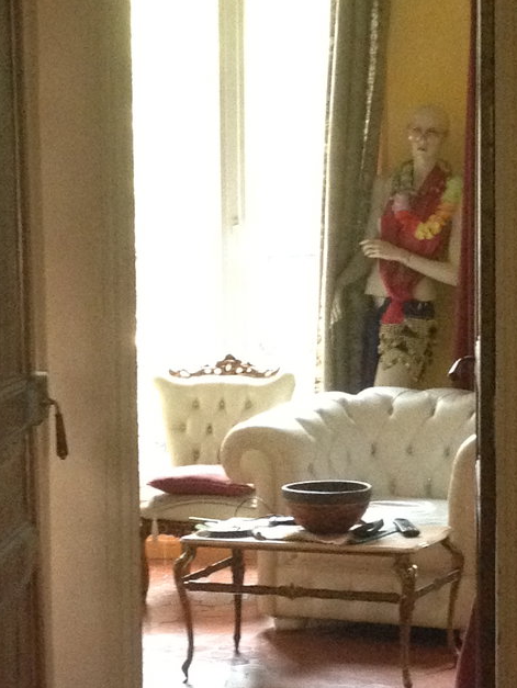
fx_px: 2367
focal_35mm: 119
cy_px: 385
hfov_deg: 12.5
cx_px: 250
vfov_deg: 16.5
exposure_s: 1/20
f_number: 2.4
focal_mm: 4.28
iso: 400
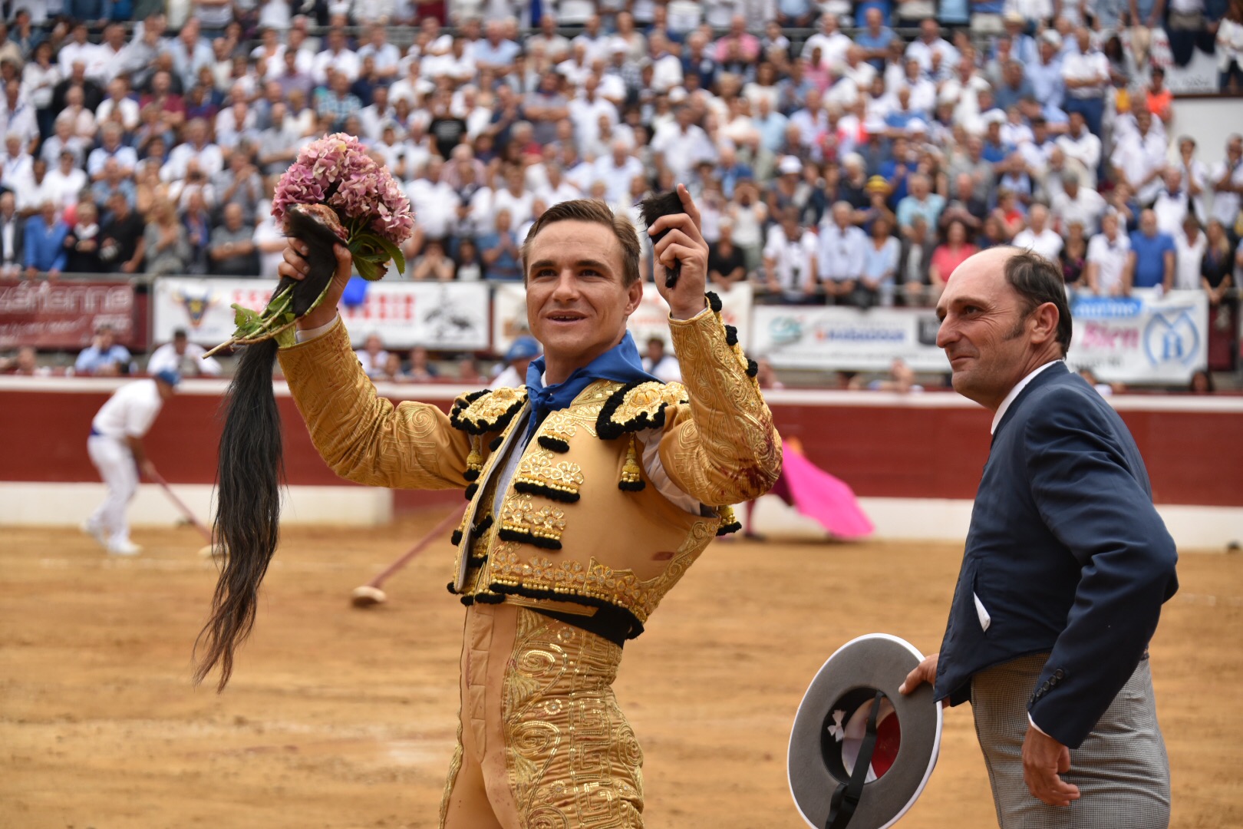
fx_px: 3867
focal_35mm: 112
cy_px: 414
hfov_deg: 18.3
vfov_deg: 12.2
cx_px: 622
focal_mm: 112
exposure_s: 1/640
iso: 1100
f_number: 5.3
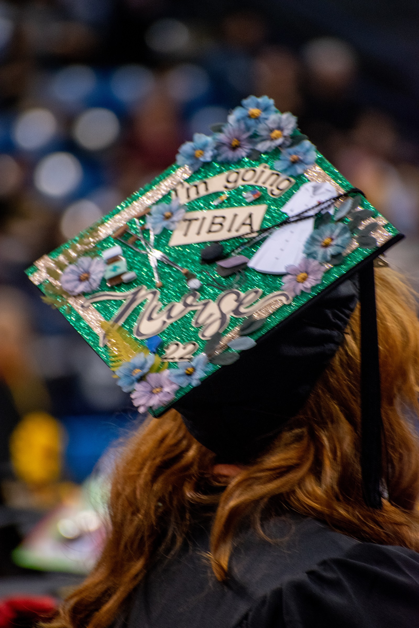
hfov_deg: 3.8
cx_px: 210
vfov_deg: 5.7
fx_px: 6285
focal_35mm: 360
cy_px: 314
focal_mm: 240
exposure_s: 1/125
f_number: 6
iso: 1250
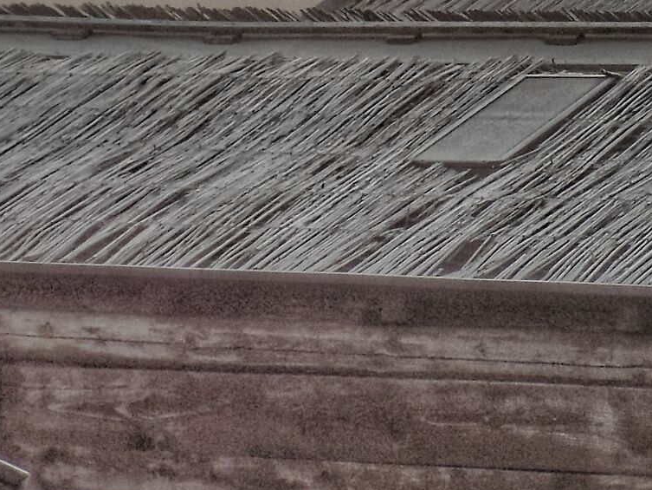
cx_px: 244
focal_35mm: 341
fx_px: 6424
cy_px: -38
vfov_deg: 4.4
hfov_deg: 5.8
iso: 80
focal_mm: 19.1
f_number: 4.7
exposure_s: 1/60
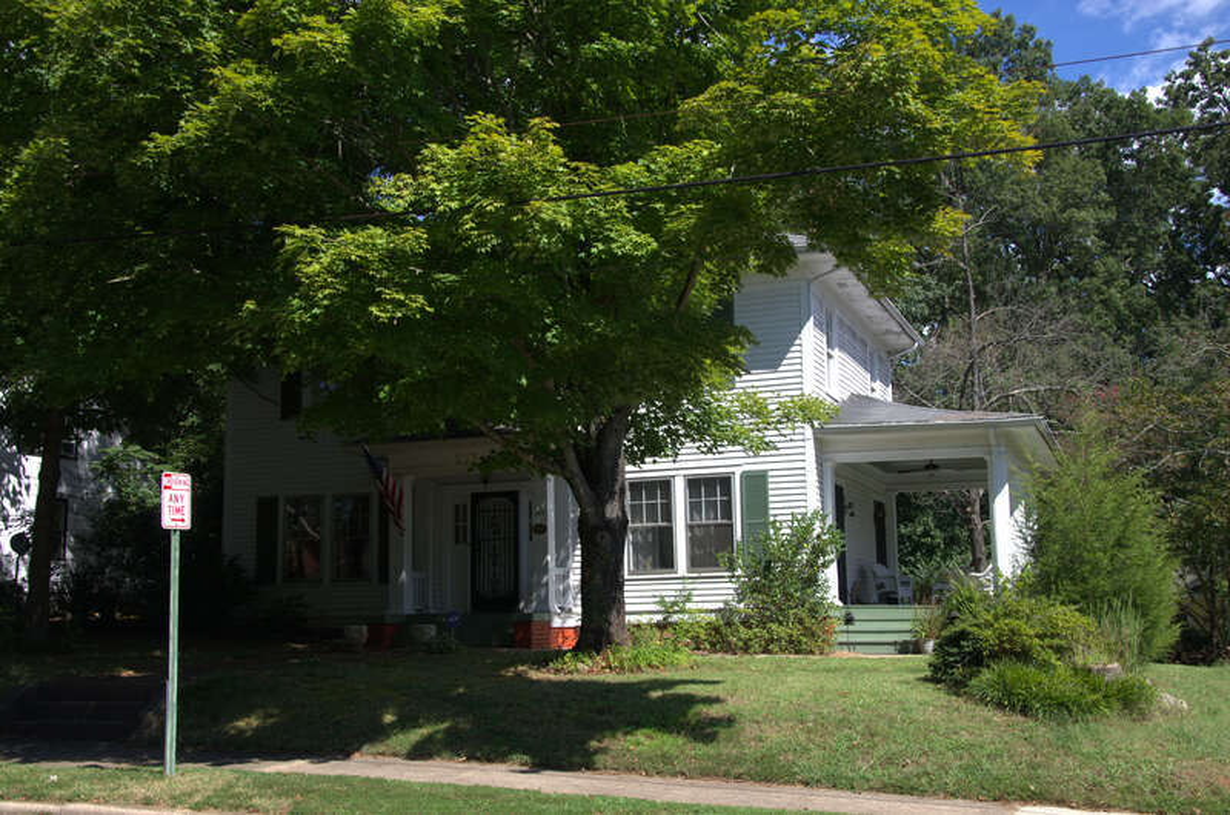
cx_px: 615
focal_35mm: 39
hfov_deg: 49.6
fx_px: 1330
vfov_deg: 34.1
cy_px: 408
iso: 200
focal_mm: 26
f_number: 8
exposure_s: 1/250
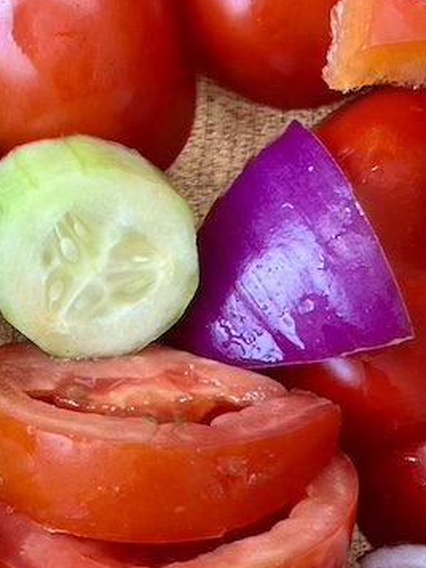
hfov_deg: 12.4
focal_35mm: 117
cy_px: 453
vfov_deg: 16.7
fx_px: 1920
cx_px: -88
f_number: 1.5
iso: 64
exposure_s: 1/121
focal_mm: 5.7
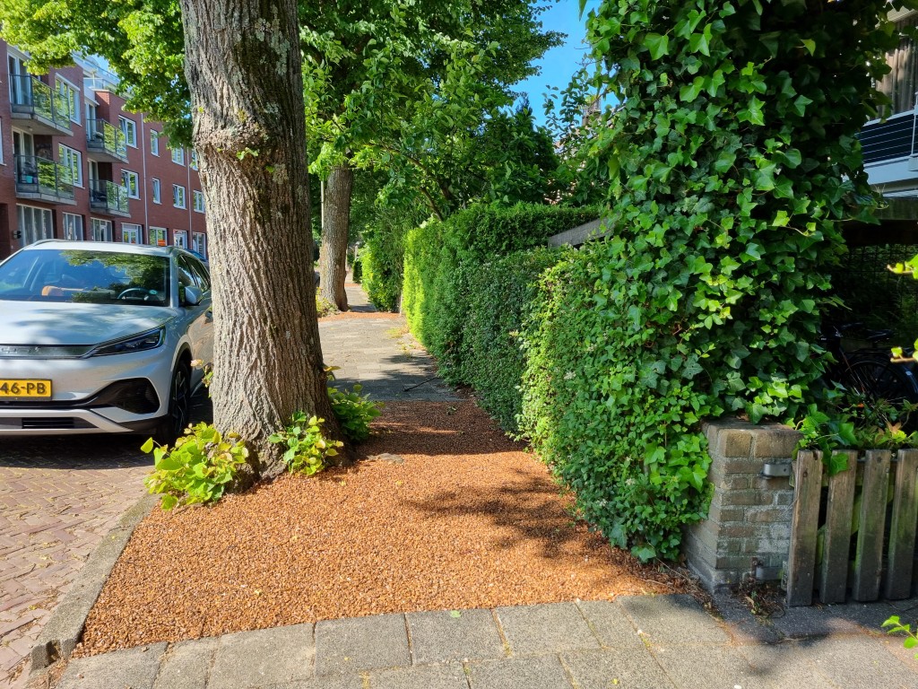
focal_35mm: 26
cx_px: 459
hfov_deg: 67.3
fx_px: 690
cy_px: 344
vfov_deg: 53.1
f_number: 1.8
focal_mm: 5.4
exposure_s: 1/834
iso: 50
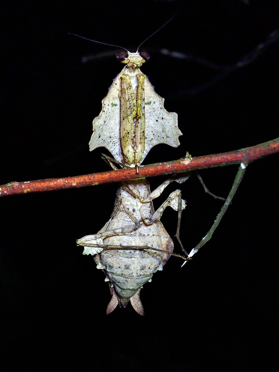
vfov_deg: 19.6
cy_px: 186
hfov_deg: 14.8
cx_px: 140
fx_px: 1074
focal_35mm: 100
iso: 200
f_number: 6.3
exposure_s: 1/200
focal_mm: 18
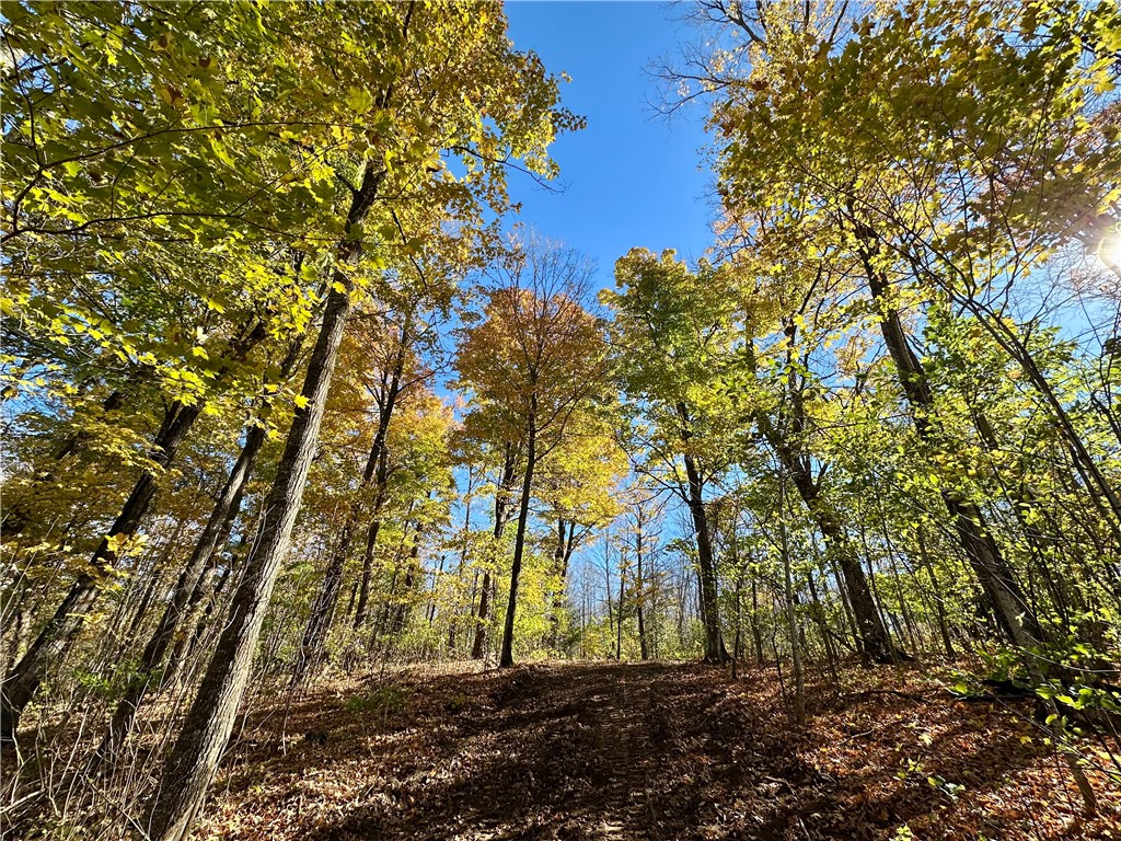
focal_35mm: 14
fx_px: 453
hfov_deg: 102.1
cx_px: 560
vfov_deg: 85.7
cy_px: 420
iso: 40
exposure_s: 1/654
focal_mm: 2.22
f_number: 2.2
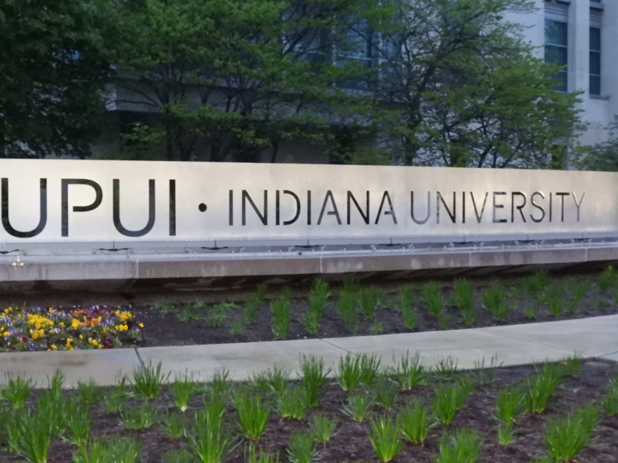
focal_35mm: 56
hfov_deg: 34.4
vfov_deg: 26.1
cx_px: 296
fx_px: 1000
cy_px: 225
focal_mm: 9
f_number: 4.5
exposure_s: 1/50
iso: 1600
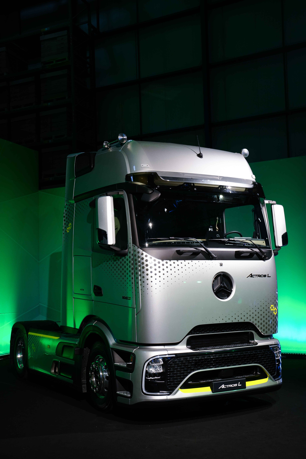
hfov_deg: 31.2
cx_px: 153
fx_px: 548
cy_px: 230
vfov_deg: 45.4
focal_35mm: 43
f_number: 5
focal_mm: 43
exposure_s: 1/100
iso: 1250
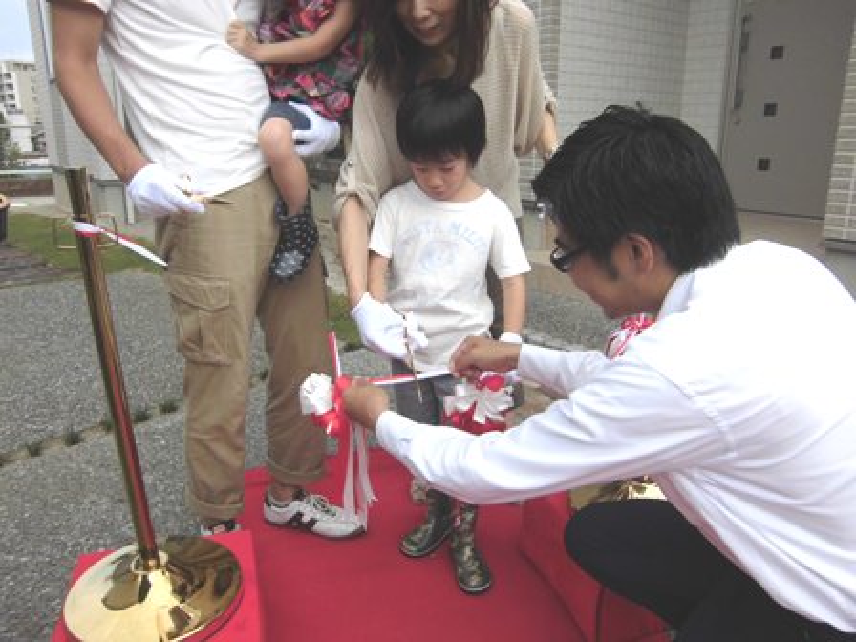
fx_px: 643
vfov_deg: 53.1
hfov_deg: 67.3
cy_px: 321
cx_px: 428
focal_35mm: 26
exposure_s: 1/160
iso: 100
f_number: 7.9
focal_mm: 4.7
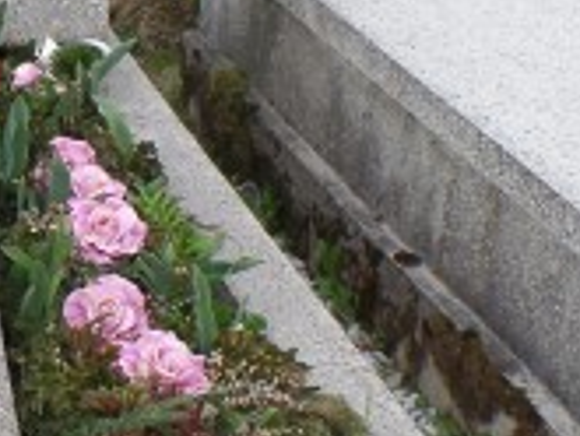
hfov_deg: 20.9
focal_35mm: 89
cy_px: 183
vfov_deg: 16.6
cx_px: -63
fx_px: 1492
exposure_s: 1/180
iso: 100
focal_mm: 4.1
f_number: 3.5
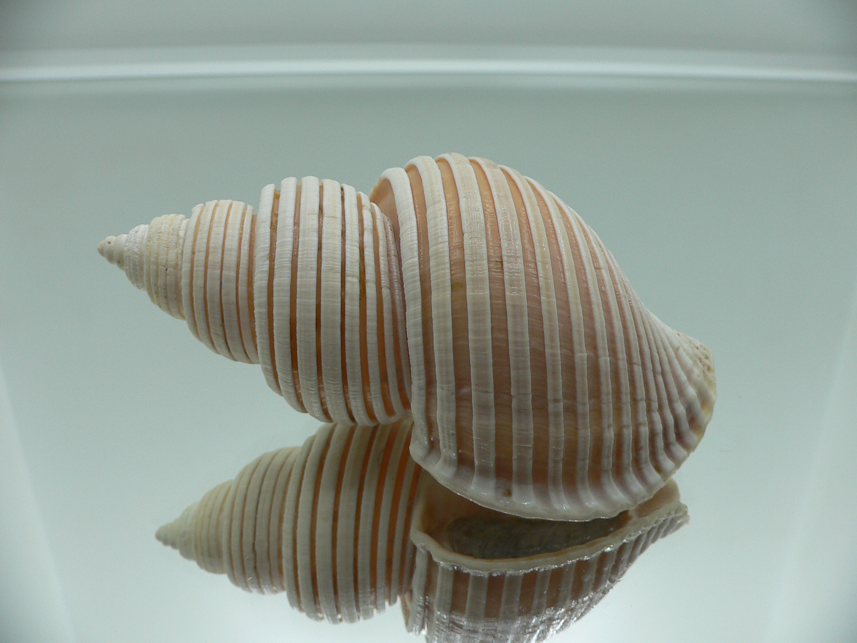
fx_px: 867
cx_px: 428
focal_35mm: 35
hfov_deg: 52.6
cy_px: 322
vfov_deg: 40.7
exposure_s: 1/80
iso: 80
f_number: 2.8
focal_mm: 4.6
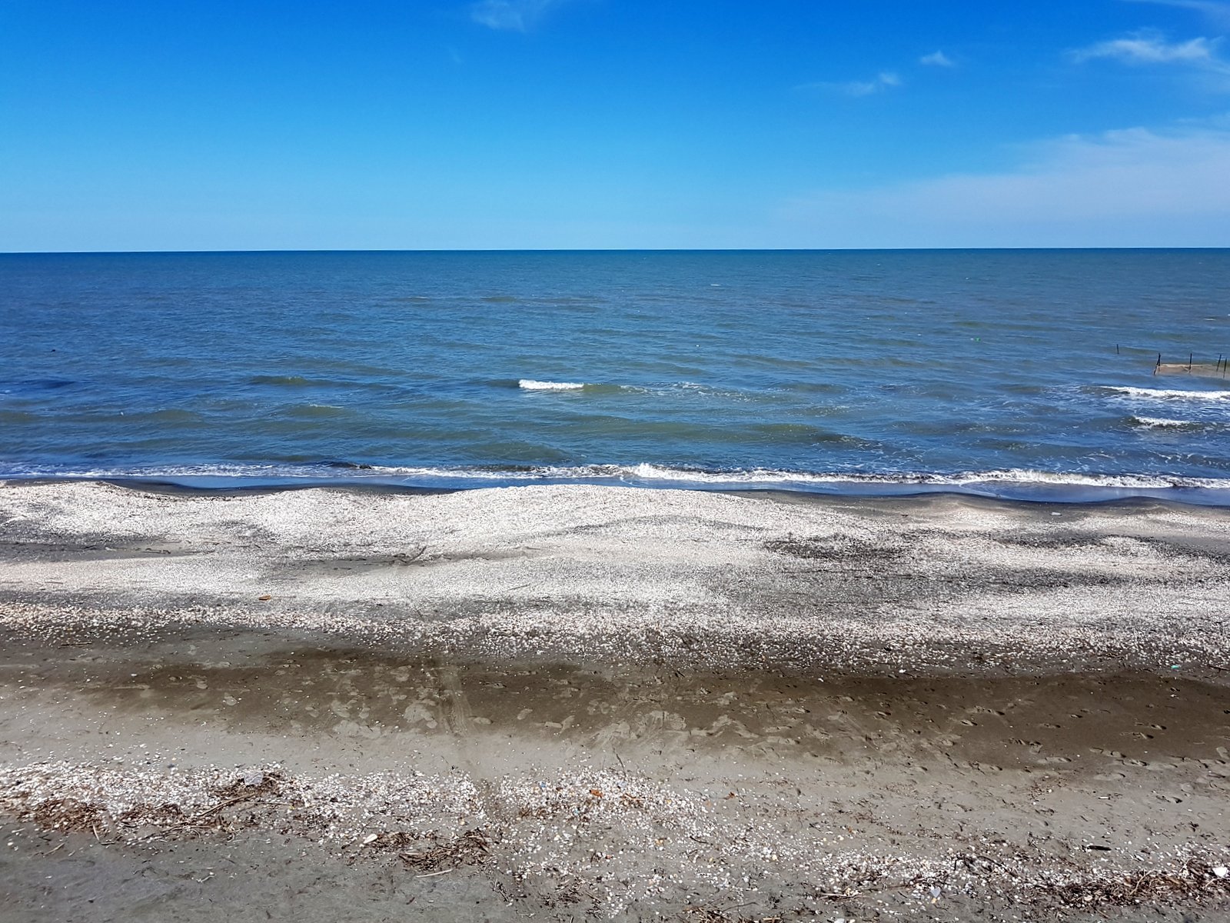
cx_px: 615
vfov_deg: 53.1
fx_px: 924
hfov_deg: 67.3
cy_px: 462
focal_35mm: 26
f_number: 1.7
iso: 40
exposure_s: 1/2680
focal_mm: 4.2
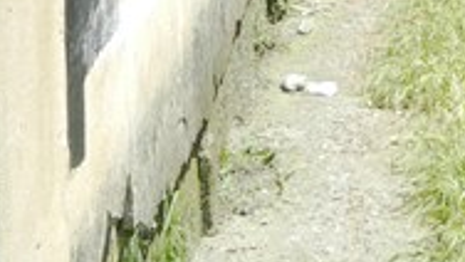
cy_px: -324
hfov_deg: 13.3
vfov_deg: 7.6
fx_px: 1875
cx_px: 705
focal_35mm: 152
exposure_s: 1/400
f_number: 3.5
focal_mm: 7.3
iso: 80
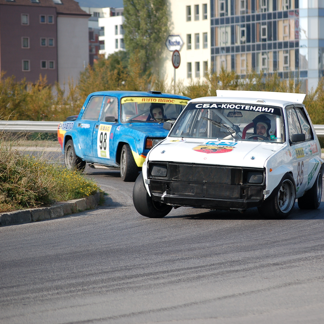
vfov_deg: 9.9
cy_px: 162
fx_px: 1874
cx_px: 208
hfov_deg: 9.9
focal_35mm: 177
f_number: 4.5
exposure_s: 1/1000
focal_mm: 92
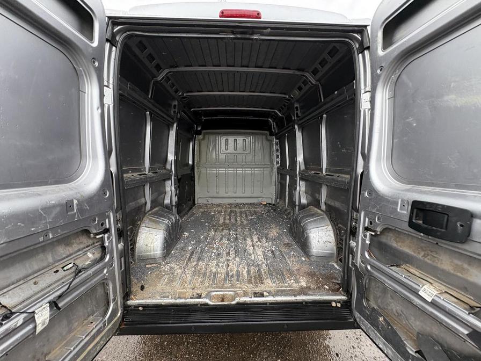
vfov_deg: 85.7
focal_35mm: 14
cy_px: 180
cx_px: 240
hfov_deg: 102.1
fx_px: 195
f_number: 2.2
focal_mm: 2.22
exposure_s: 1/99
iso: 250
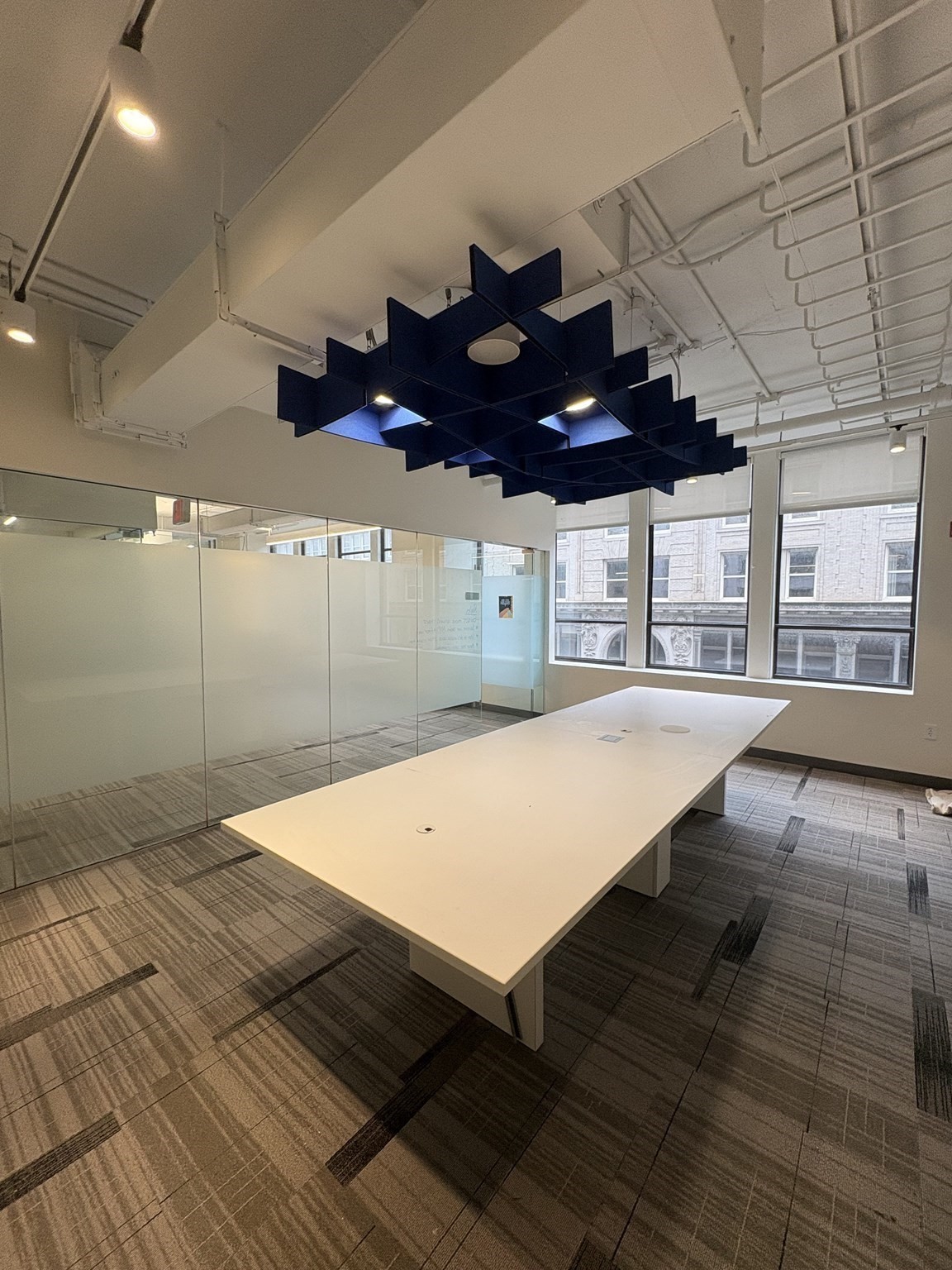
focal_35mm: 14
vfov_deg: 102.1
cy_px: 635
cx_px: 476
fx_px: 513
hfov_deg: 85.7
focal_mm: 2.22
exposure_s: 1/120
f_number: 2.2
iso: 100
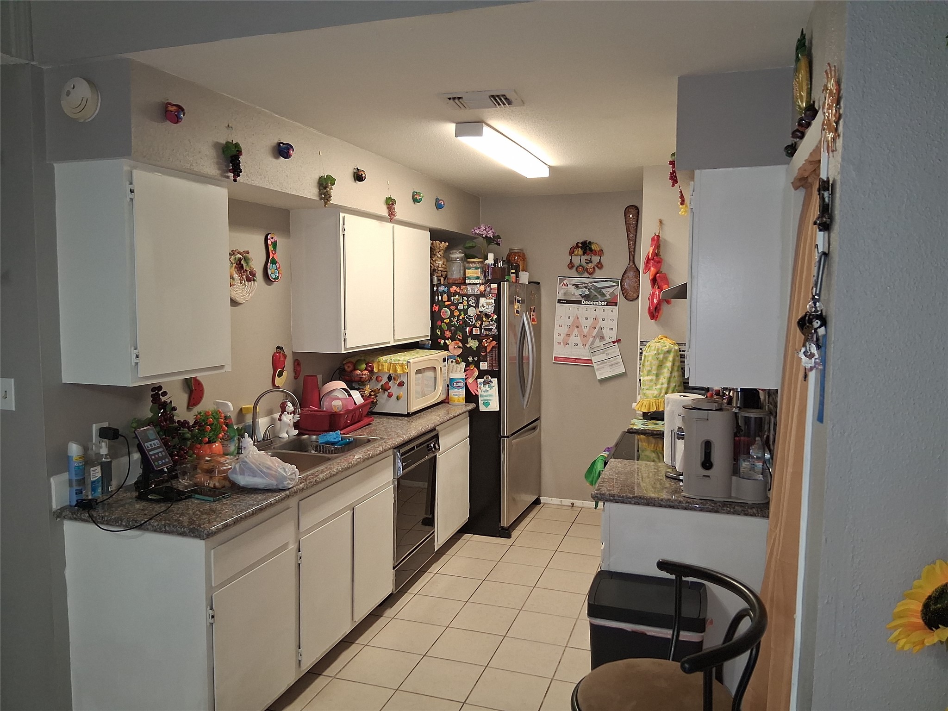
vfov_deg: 53.1
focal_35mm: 26
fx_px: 712
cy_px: 356
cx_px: 474
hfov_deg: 67.3
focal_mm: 3.98
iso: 25
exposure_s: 1/60
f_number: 1.8
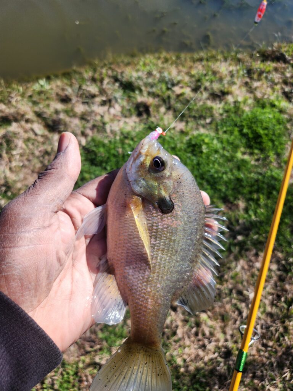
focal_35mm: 23
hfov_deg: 58.9
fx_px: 260
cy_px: 196
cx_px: 146
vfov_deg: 73.9
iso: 20
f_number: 1.8
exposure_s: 1/968
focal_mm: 5.4
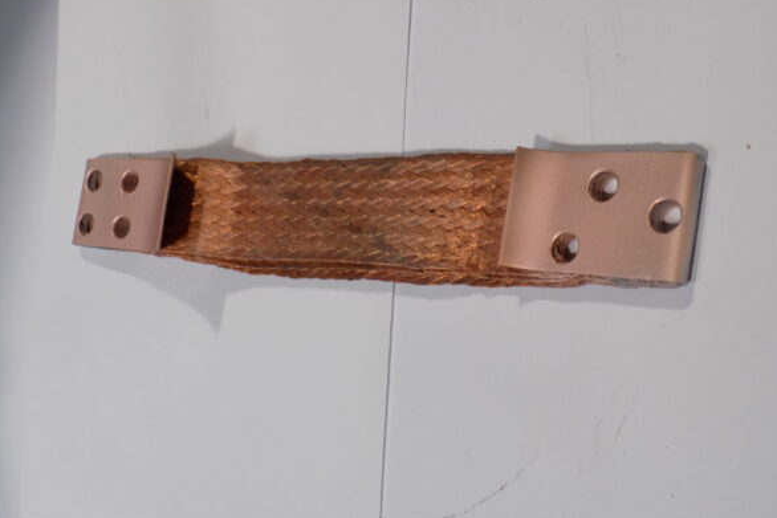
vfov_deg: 27.5
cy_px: 237
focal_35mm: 49
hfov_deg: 40.3
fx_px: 1058
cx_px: 395
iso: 80
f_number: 3.7
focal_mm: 8.1
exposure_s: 1/40
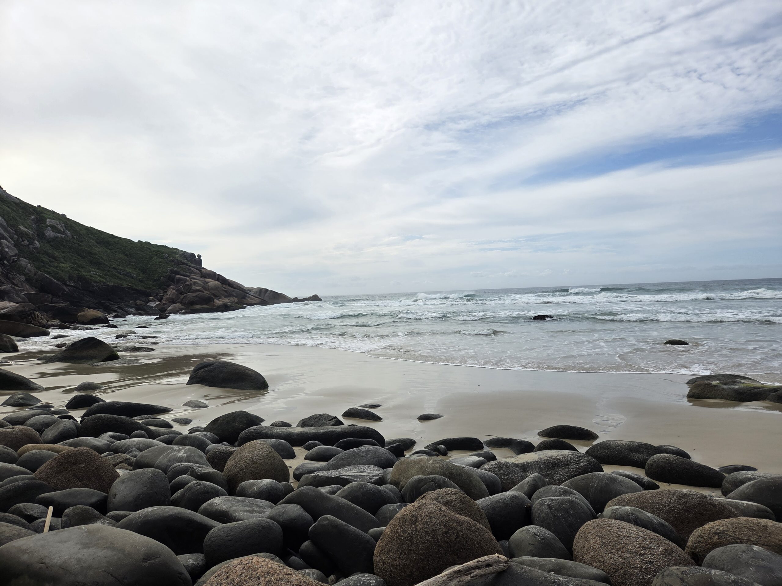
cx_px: 391
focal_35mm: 23
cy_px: 293
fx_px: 520
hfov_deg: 73.9
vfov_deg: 58.9
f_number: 1.8
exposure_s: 1/6217
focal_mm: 5.4
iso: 80
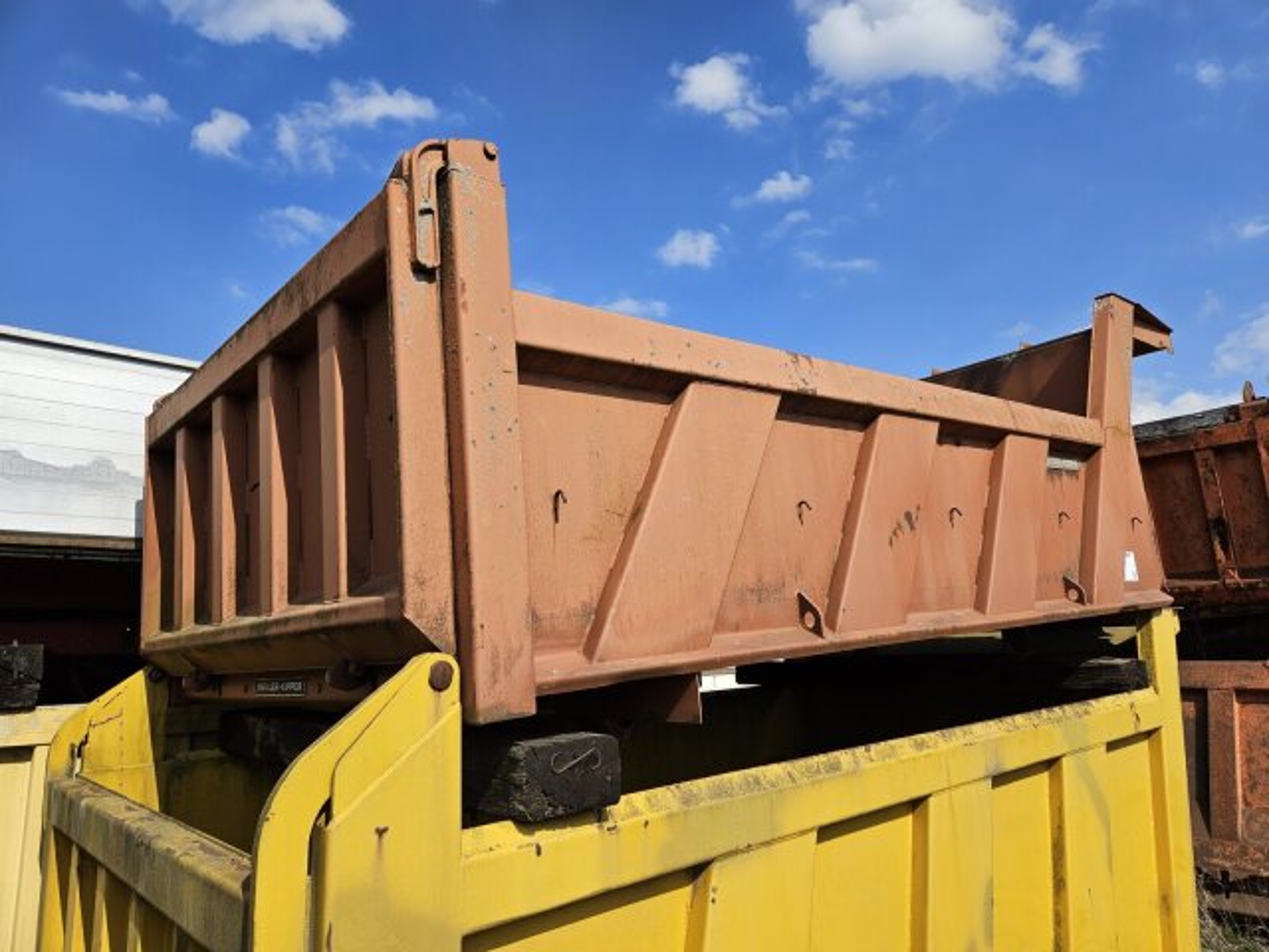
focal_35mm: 23
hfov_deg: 73.9
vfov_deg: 58.9
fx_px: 843
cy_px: 476
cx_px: 634
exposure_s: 1/2797
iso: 25
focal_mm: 5.4
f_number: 1.8
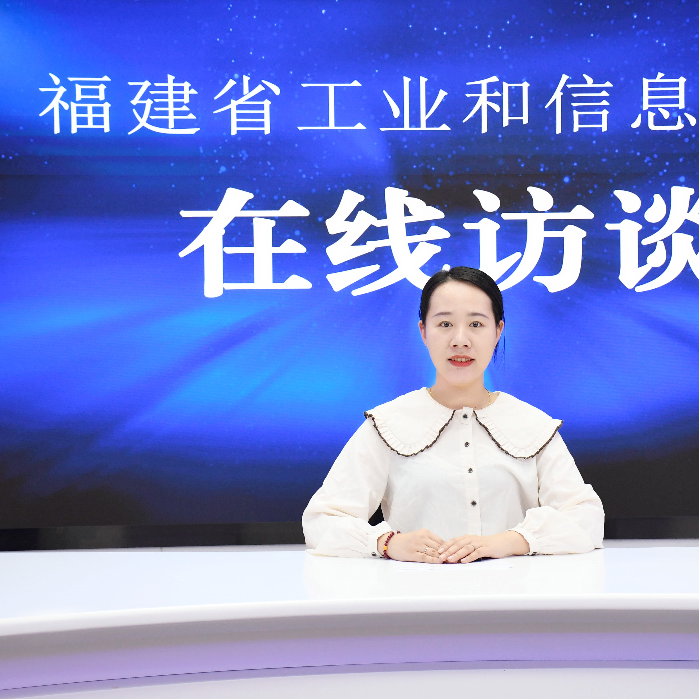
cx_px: 432
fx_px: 1668
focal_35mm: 73
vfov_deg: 23.7
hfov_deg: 23.6
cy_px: 351
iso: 1600
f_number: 6.3
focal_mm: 38
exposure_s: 1/160
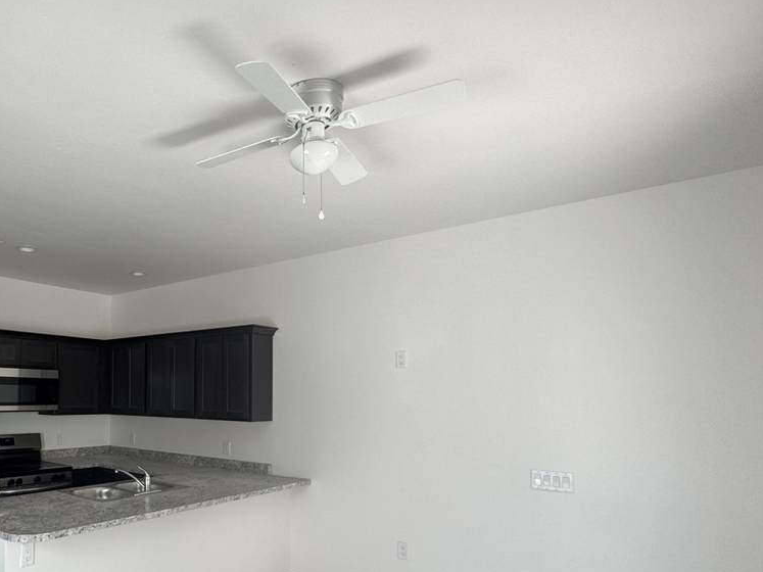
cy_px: 380
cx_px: 178
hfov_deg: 66.5
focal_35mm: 24
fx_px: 529
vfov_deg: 55.6
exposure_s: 1/99
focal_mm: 2.22
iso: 80
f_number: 2.2
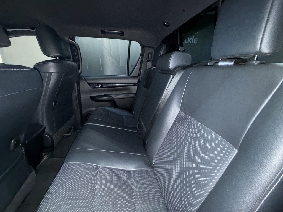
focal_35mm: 14
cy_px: 106
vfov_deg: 85.7
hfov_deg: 102.1
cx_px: 142
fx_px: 114
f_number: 2.2
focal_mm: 2.22
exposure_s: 1/29
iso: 500
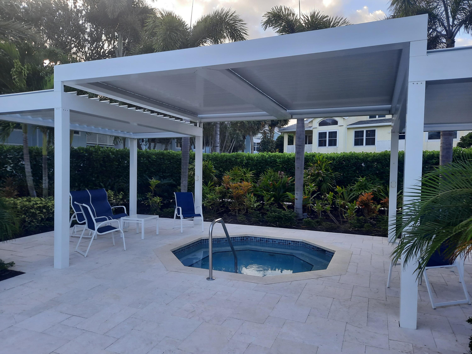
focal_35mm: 25
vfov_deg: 54.9
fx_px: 341
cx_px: 236
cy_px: 177
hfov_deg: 69.4
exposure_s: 1/120
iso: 40
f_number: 2
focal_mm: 4.6
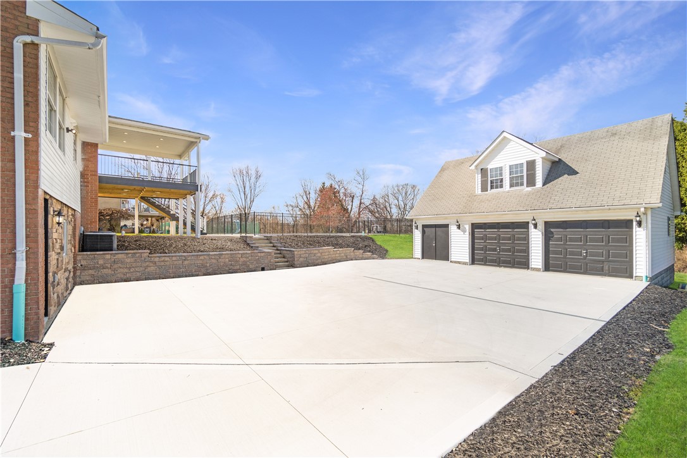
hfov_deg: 100.4
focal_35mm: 15
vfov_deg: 77.3
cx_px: 344
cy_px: 229
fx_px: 286
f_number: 7.1
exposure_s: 1/1250
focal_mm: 10
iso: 320
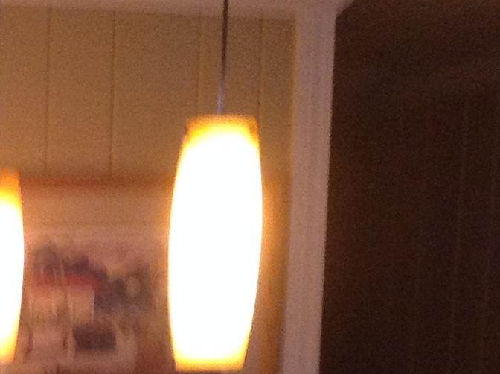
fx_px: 1947
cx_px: -214
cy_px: 694
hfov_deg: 13.9
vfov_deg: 10.3
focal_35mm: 135
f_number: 2.4
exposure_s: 1/15
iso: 250
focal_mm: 4.28
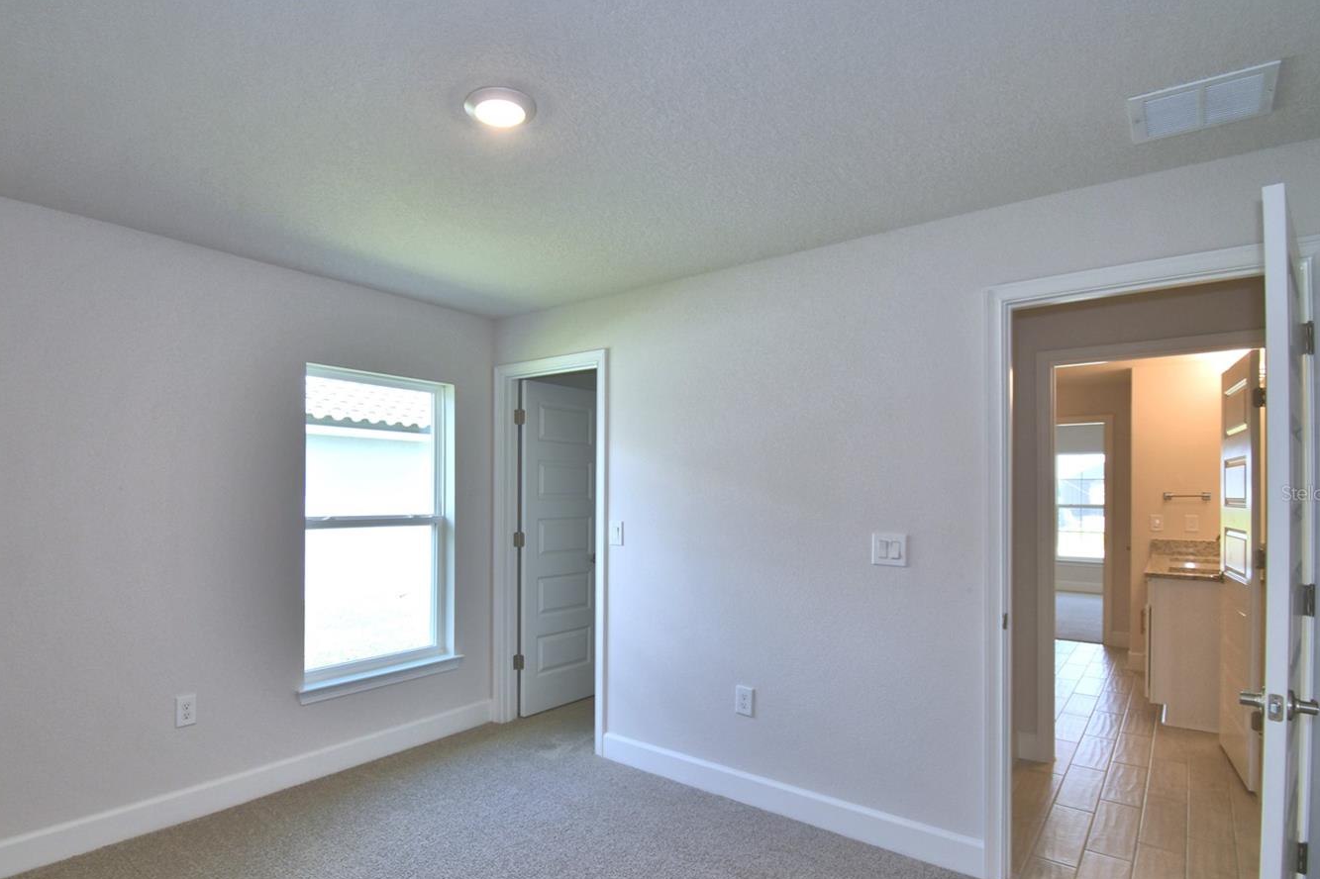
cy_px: 492
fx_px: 660
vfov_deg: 67.1
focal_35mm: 18
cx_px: 577
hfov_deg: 89.6
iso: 160
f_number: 4.5
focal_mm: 10
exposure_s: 1/60
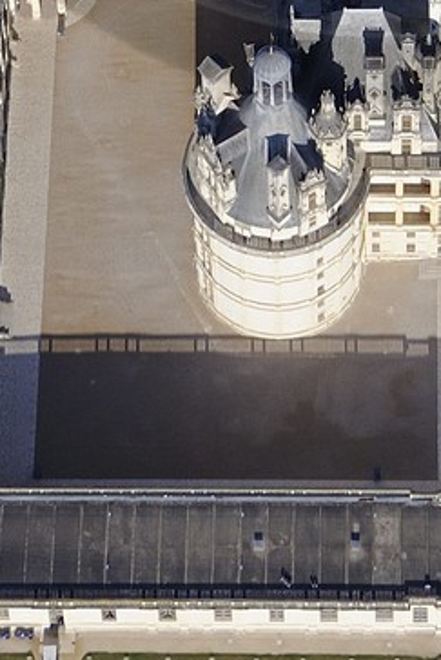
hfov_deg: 6.5
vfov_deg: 9.4
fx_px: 3873
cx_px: 385
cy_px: -461
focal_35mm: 211
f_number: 8
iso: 200
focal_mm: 48
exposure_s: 1/640
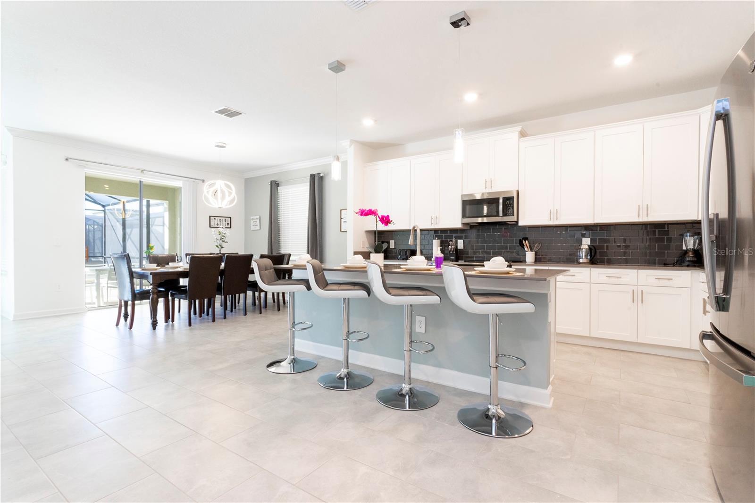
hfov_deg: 93.3
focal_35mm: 17
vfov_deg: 70.4
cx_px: 378
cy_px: 252
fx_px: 356
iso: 1000
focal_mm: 17
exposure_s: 1/25
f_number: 22
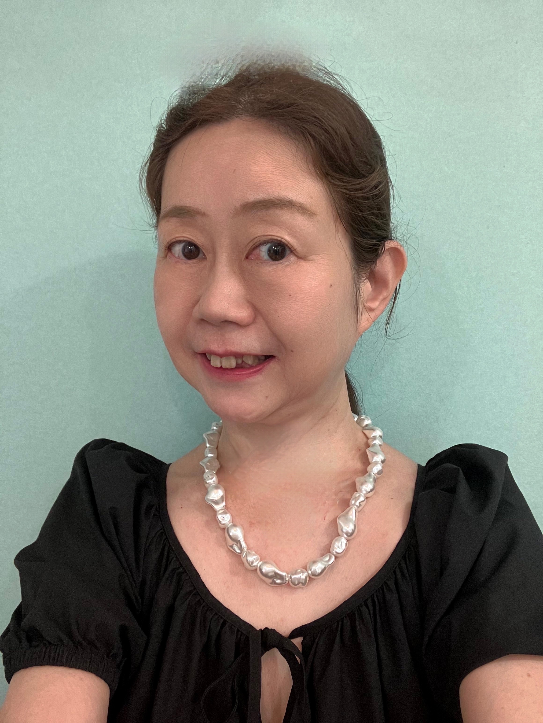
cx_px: 272
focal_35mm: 32
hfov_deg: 44.2
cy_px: 362
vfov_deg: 56.8
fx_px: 669
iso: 200
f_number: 2.2
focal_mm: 2.87
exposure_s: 1/40
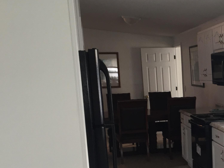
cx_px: 219
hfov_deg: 31.0
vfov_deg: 24.8
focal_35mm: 58
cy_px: 133
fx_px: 375
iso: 100
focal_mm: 4.15
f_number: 2.2
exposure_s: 1/30
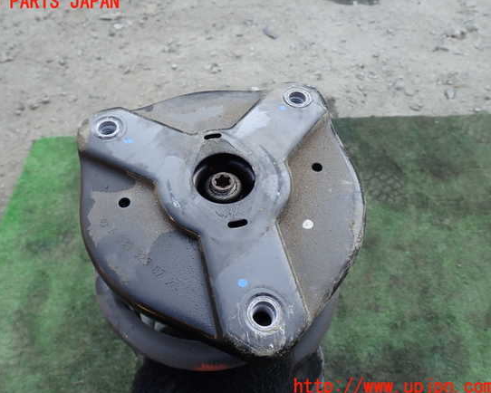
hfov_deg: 64.0
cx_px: 226
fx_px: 392
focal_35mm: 27
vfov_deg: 53.2
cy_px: 195
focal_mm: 4.5
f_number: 2.8
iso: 100
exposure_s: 1/160
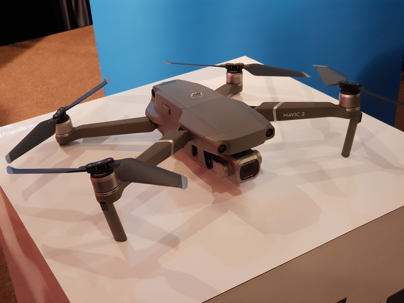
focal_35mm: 52
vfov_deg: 28.0
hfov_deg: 36.8
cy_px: 152
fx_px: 607
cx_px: 202
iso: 320
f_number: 2.4
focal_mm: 6
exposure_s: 1/17
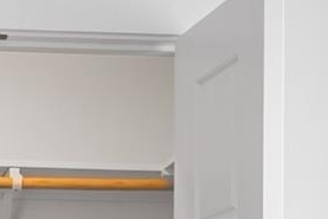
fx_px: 1413
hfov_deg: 13.0
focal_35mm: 155
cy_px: 429
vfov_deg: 8.4
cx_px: -12
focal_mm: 14
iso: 100
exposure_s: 1/3
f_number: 8
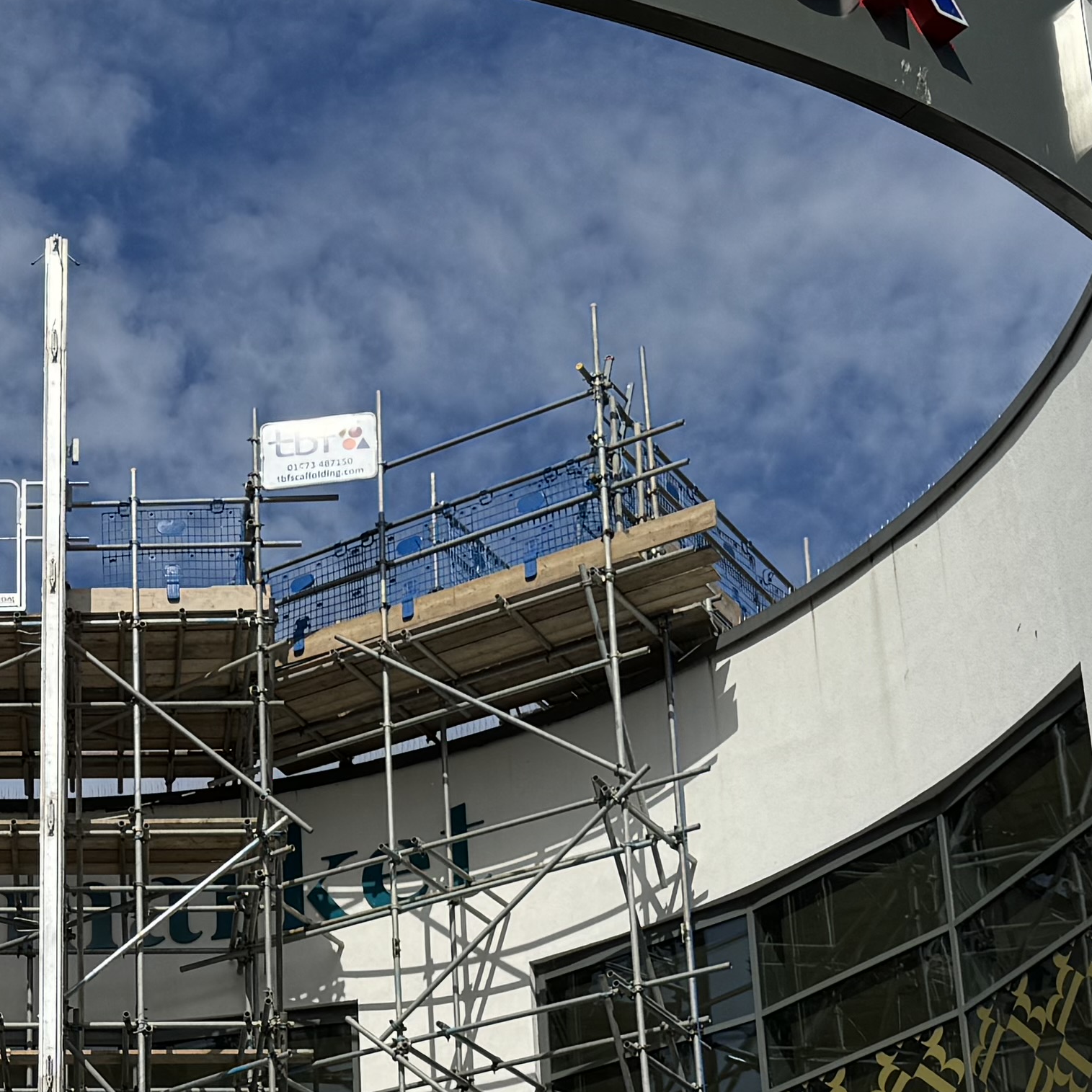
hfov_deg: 21.0
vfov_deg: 20.8
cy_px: 1127
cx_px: 12
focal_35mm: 80
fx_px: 2855
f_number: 1.78
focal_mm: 6.76
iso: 80
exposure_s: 1/9009
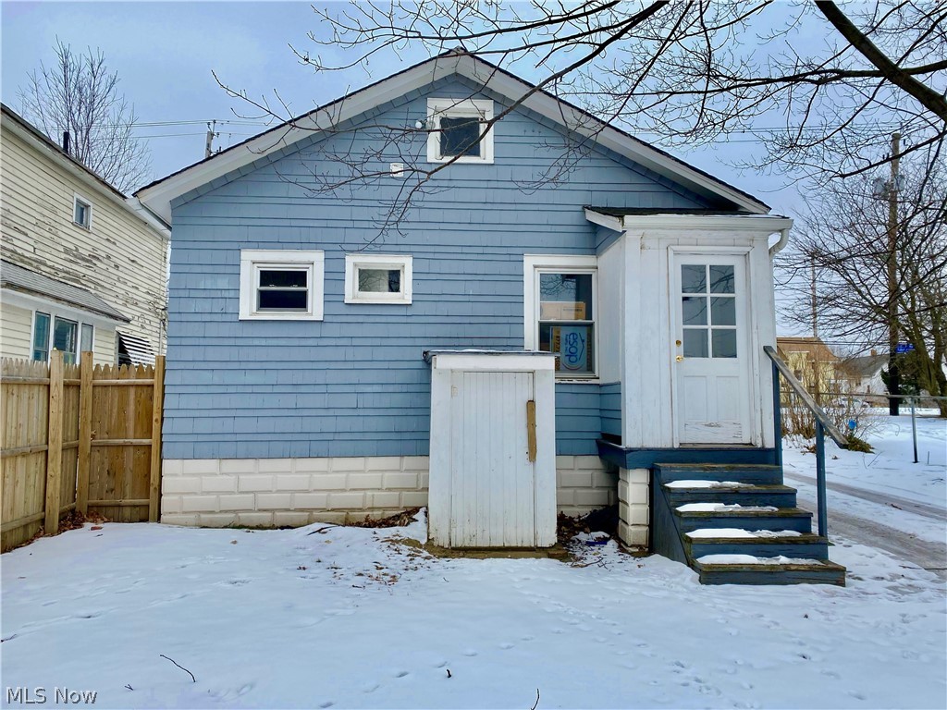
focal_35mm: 26
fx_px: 711
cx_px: 474
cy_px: 355
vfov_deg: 53.1
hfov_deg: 67.3
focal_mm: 4.25
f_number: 1.8
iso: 32
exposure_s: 1/1484
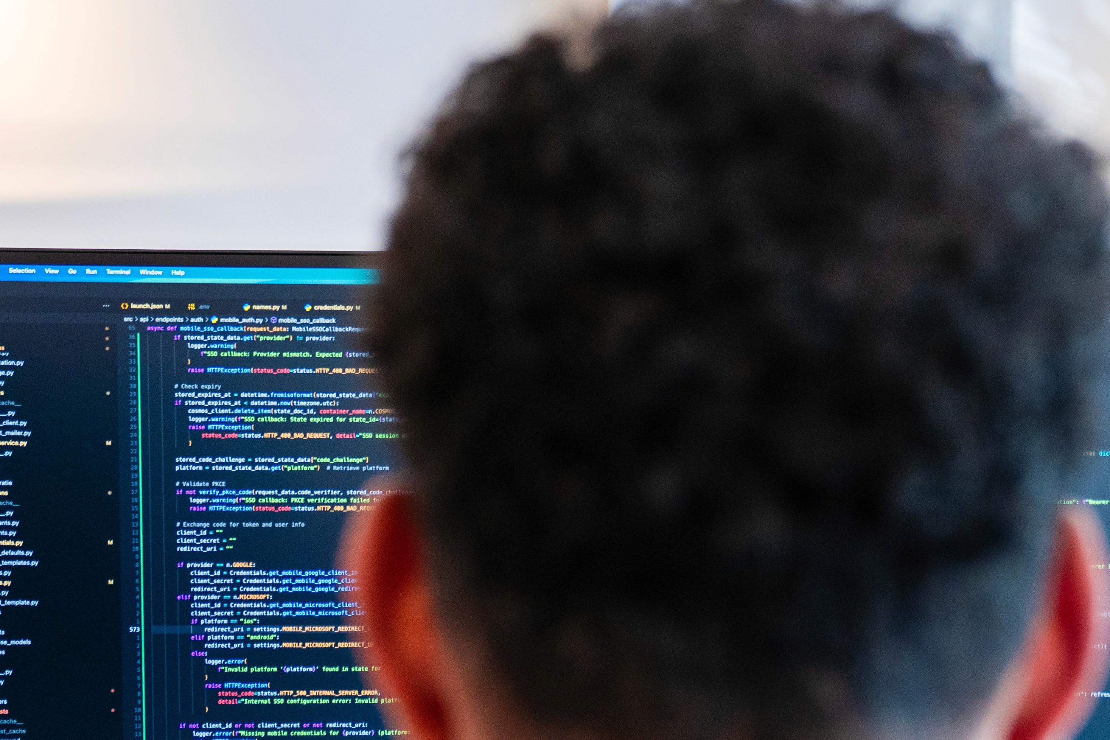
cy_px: 660
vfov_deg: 18.1
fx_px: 2281
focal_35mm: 74
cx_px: 720
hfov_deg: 27.2
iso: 1000
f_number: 2.8
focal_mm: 37
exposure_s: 1/160
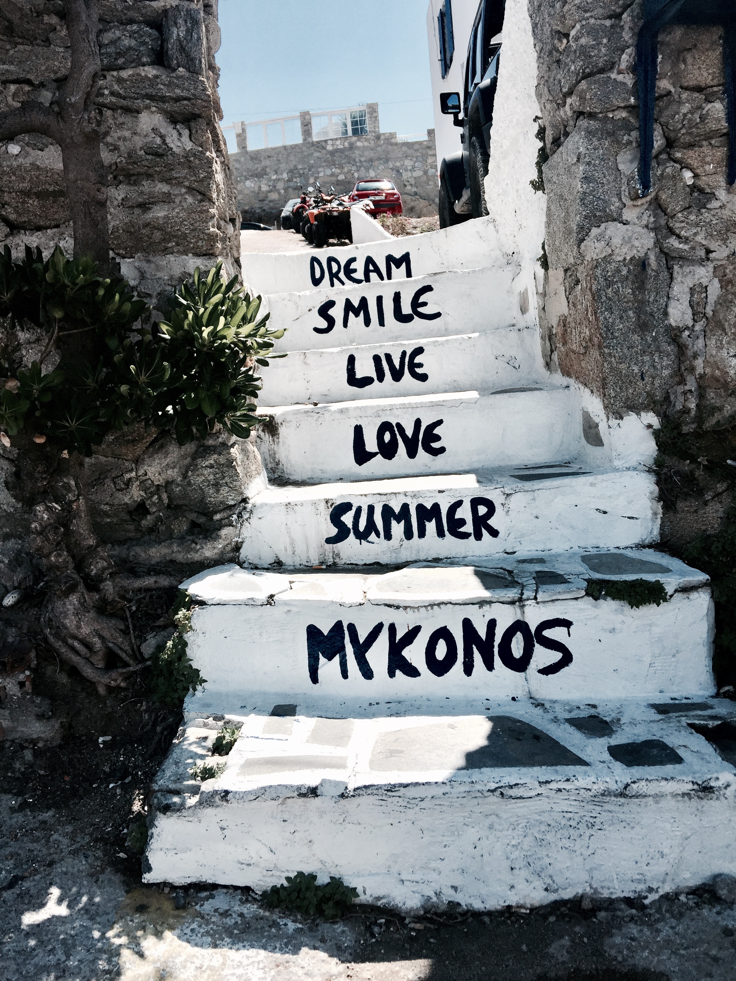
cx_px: 368
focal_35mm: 29
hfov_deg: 48.2
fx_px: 822
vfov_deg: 61.7
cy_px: 490
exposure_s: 1/2326
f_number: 2.2
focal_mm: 4.15
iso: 32
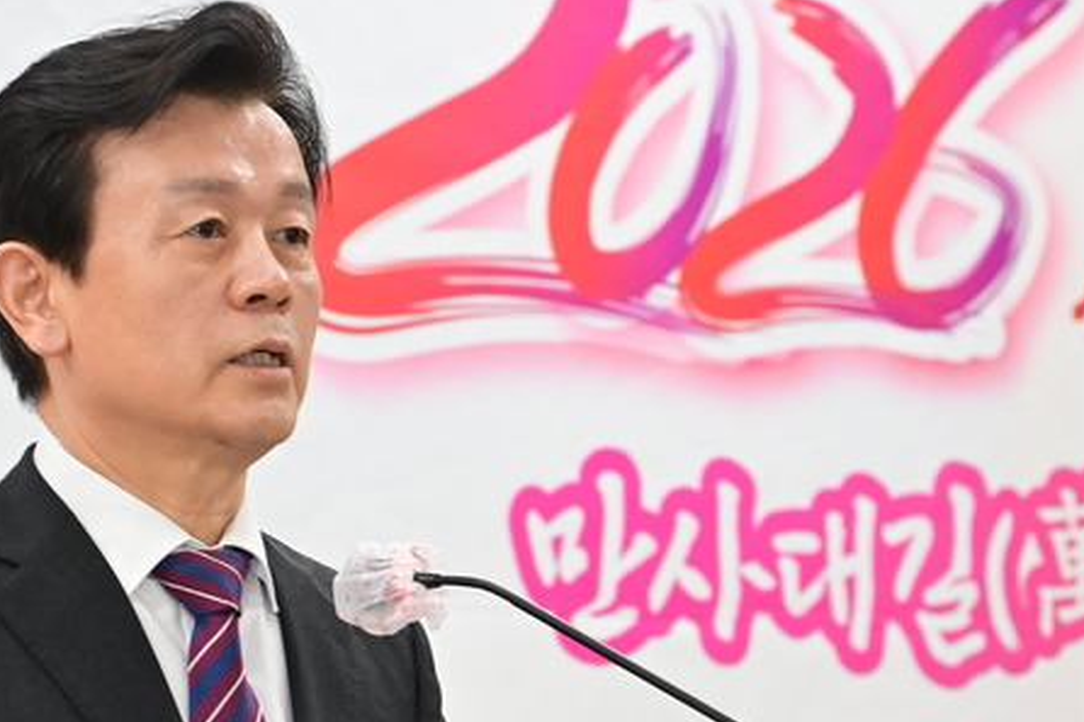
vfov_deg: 6.2
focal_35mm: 222
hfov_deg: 9.3
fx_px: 6682
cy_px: 523
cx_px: 535
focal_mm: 110
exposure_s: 1/250
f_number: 7.1
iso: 5000
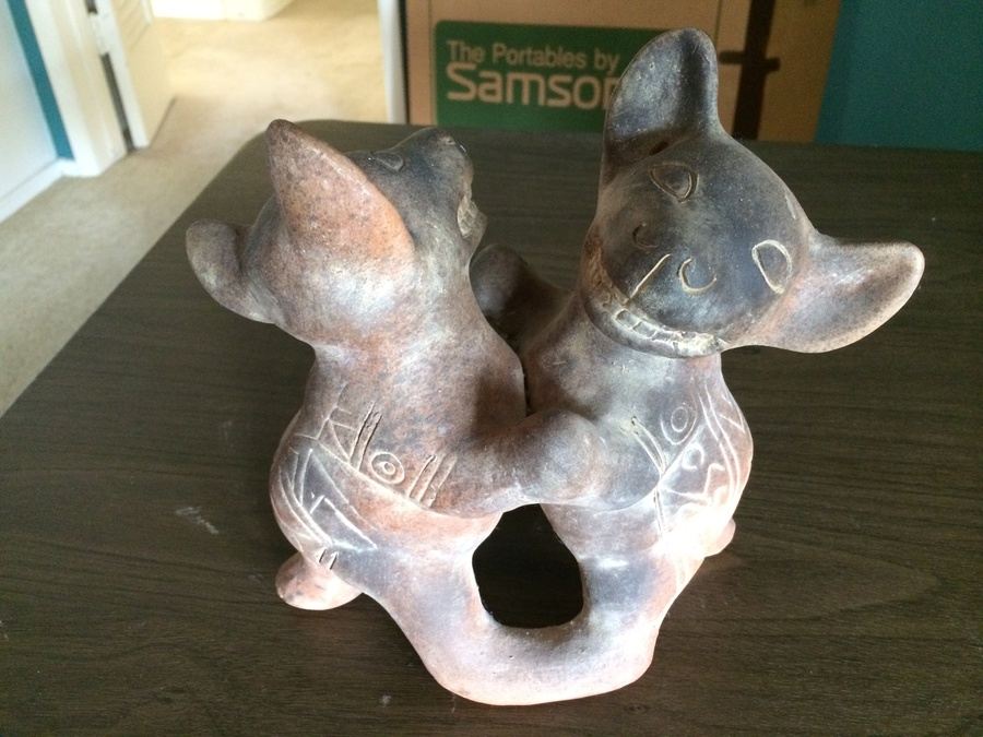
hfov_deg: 60.0
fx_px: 852
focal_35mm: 30
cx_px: 492
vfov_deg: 46.8
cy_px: 368
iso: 320
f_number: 2.2
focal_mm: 4.12
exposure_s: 1/30
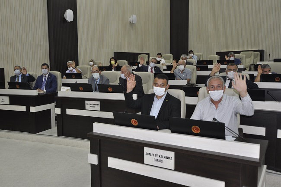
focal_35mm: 33
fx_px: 257
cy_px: 94
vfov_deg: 39.8
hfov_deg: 57.3
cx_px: 140
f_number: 4
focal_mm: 22
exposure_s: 1/60
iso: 640
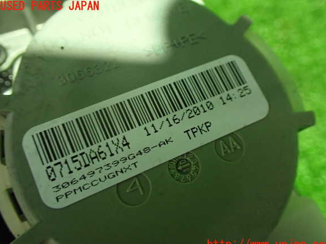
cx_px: 166
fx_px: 292
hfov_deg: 58.4
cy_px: 126
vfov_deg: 45.4
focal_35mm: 31
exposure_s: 1/50
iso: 800
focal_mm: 5.4
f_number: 2.3
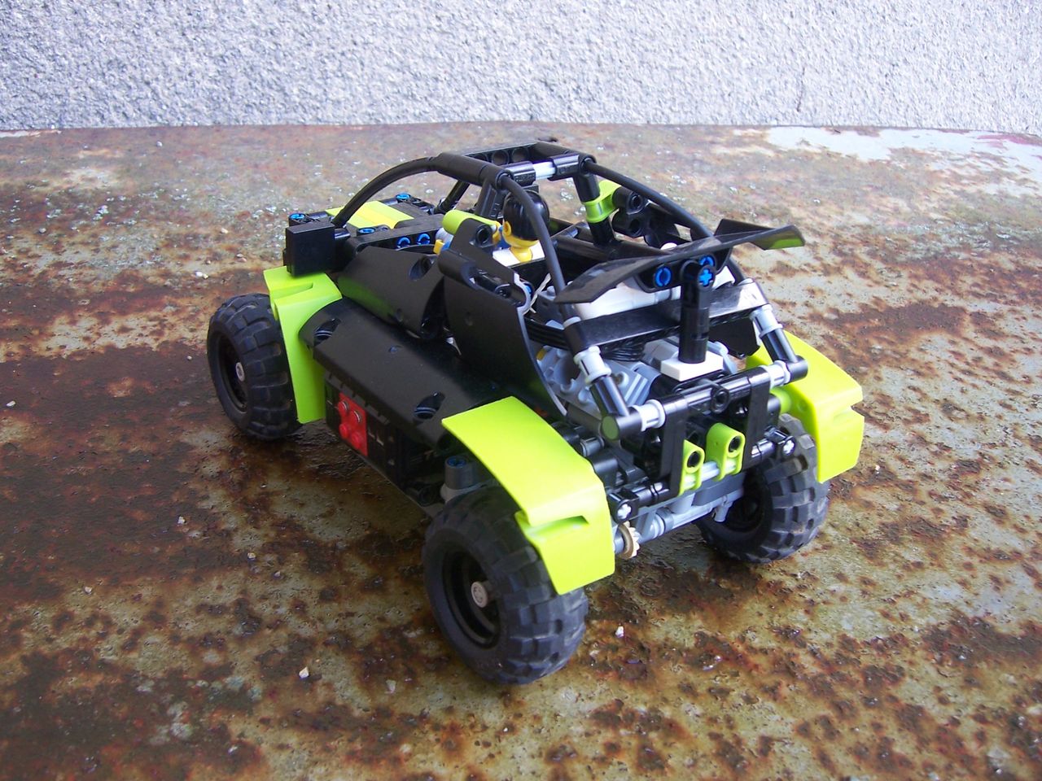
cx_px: 521
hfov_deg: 51.4
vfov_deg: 39.7
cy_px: 390
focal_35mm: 36
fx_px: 1084
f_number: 3
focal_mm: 6
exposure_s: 1/45
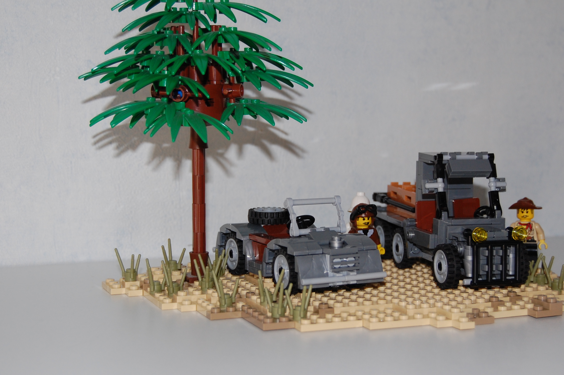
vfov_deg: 19.2
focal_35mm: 71
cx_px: 301
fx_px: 1111
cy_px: 186
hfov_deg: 28.5
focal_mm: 38
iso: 400
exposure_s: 1/60
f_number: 4.8
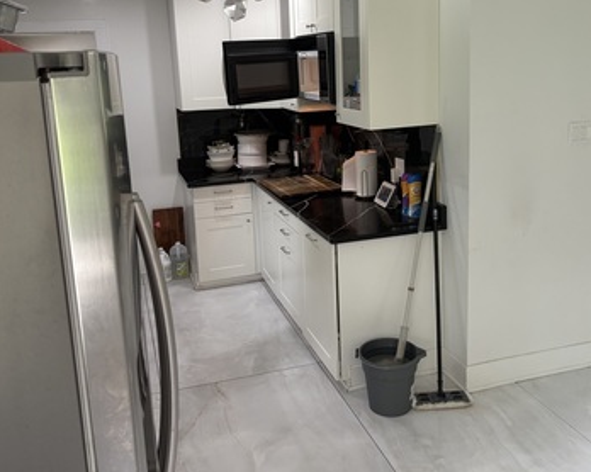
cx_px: 302
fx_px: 612
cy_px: 173
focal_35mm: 35
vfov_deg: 41.8
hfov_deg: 51.6
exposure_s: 1/89
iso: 125
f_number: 1.6
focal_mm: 5.96
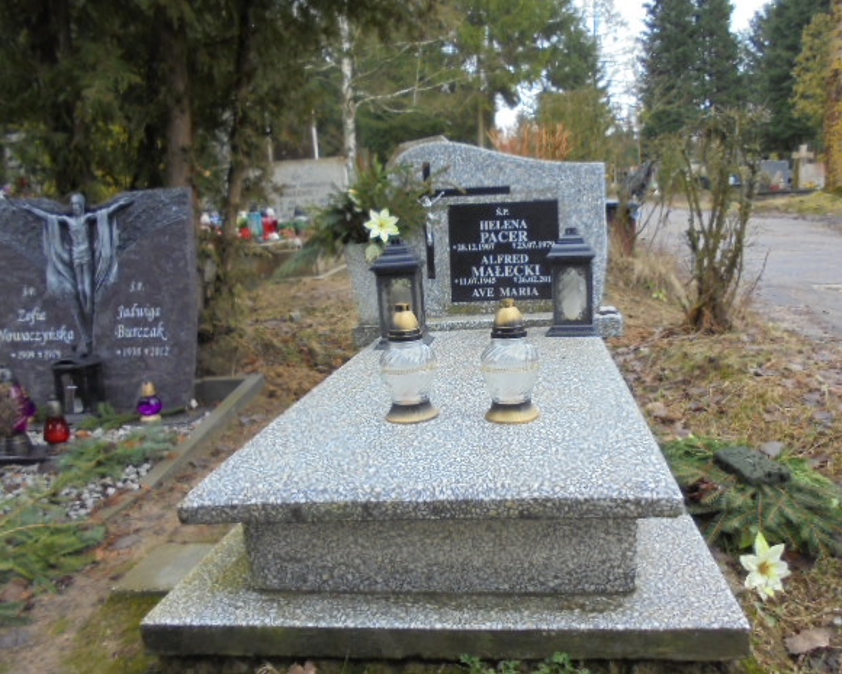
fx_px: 698
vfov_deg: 51.5
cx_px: 463
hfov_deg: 62.1
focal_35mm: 28
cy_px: 338
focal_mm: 4.6
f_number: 3.5
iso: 160
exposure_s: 1/30
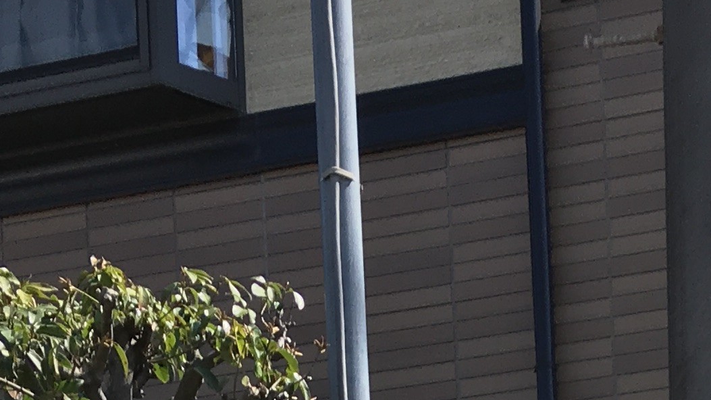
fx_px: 2281
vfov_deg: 8.5
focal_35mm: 121
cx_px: 708
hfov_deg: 17.3
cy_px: 1173
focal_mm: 4.15
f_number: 2.2
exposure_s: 1/894
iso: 25
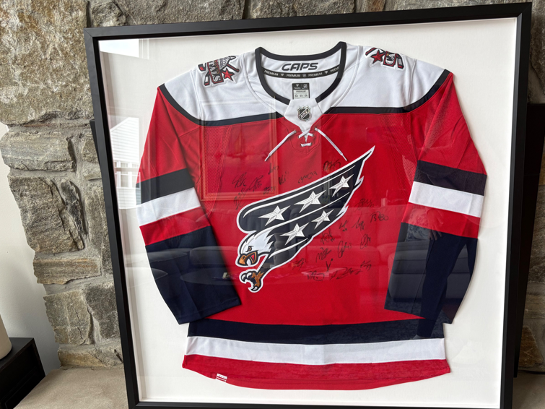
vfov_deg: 45.3
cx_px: 322
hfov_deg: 58.0
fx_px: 488
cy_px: 229
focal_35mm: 31
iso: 100
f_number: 1.6
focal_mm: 5.96
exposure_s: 1/122
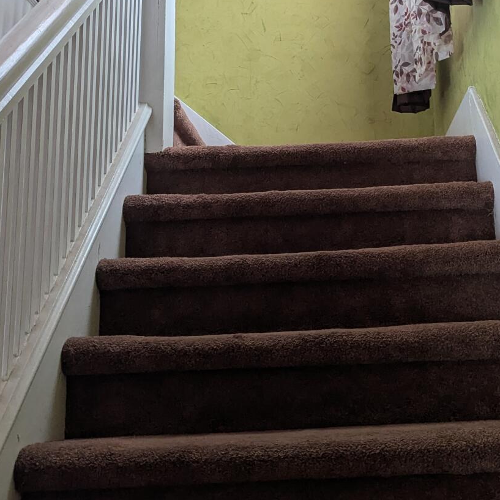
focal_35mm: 52
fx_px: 850
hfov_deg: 32.6
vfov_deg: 32.4
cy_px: 154
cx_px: 320
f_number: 1.85
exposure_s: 1/196
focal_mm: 6.81
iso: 470
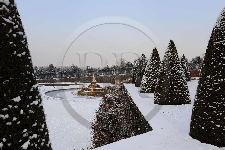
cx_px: 112
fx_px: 237
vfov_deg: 35.0
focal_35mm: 38
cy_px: 75
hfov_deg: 50.7
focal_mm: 38
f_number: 11
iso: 200
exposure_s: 1/80
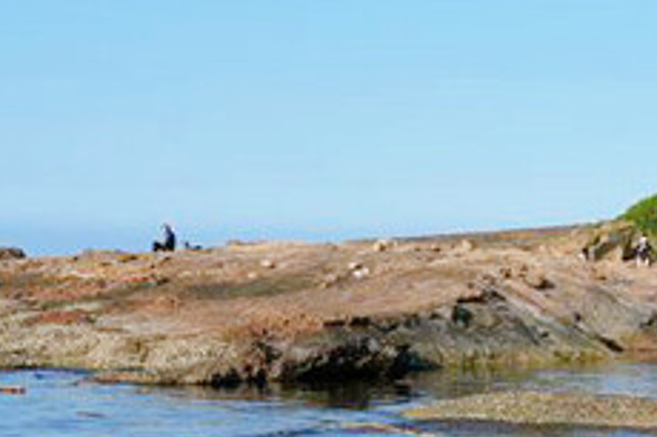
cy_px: 300
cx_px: 457
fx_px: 2225
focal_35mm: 122
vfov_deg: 11.2
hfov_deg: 16.7
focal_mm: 33
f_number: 8
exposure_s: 1/1000
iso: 320
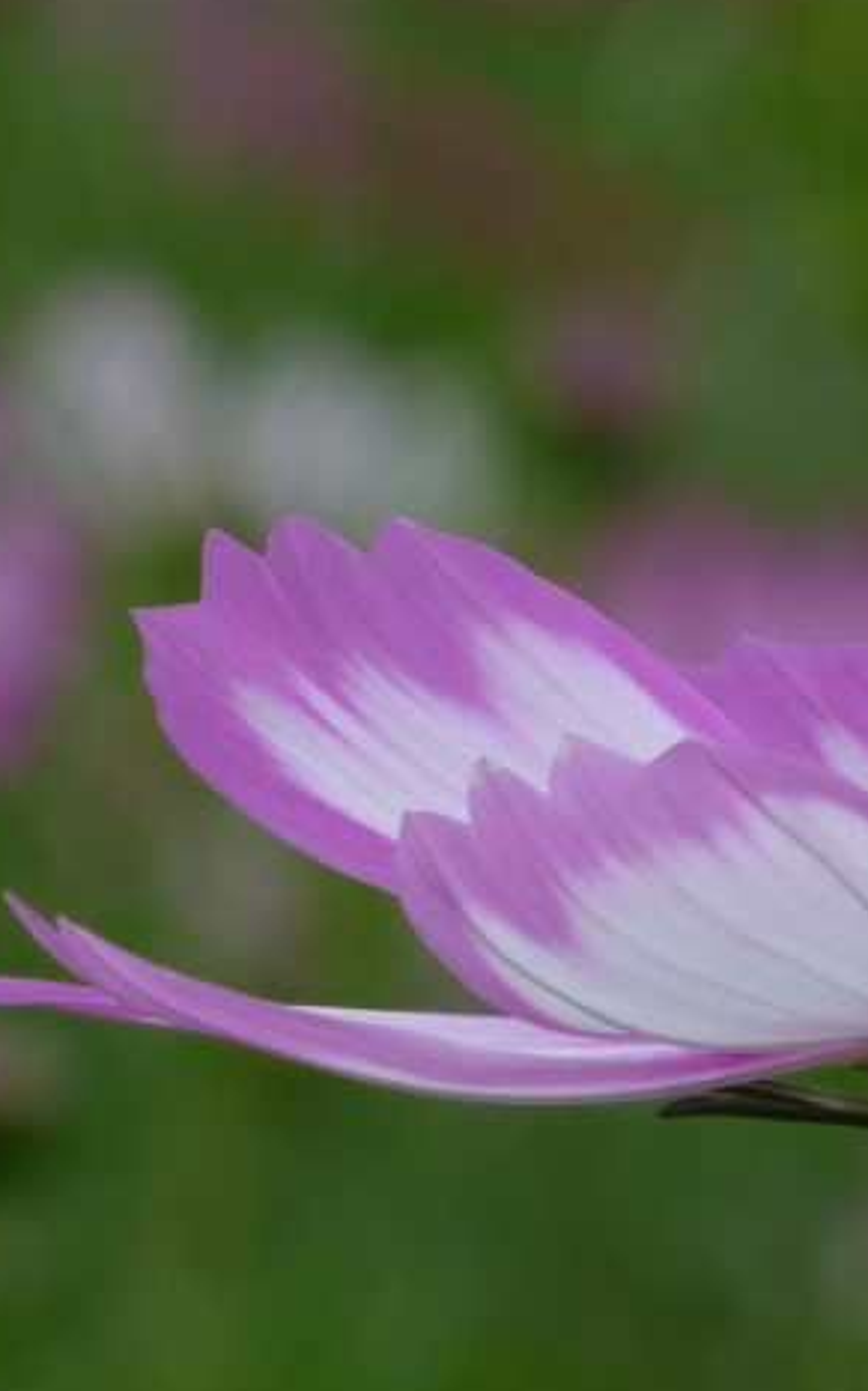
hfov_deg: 1.2
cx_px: 629
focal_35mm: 1119
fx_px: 42380
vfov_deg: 1.9
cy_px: 600
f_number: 6.4
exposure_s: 1/200
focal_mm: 86
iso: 100
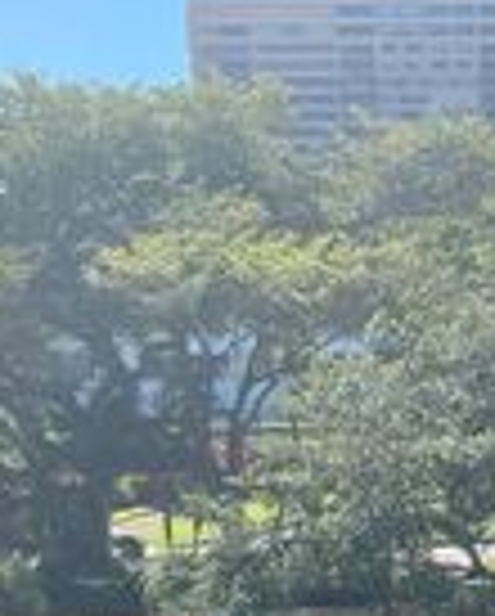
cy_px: 803
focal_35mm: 89
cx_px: 518
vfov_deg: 19.7
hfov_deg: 16.9
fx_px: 1626
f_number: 1.6
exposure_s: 1/1795
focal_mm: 5.1
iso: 32
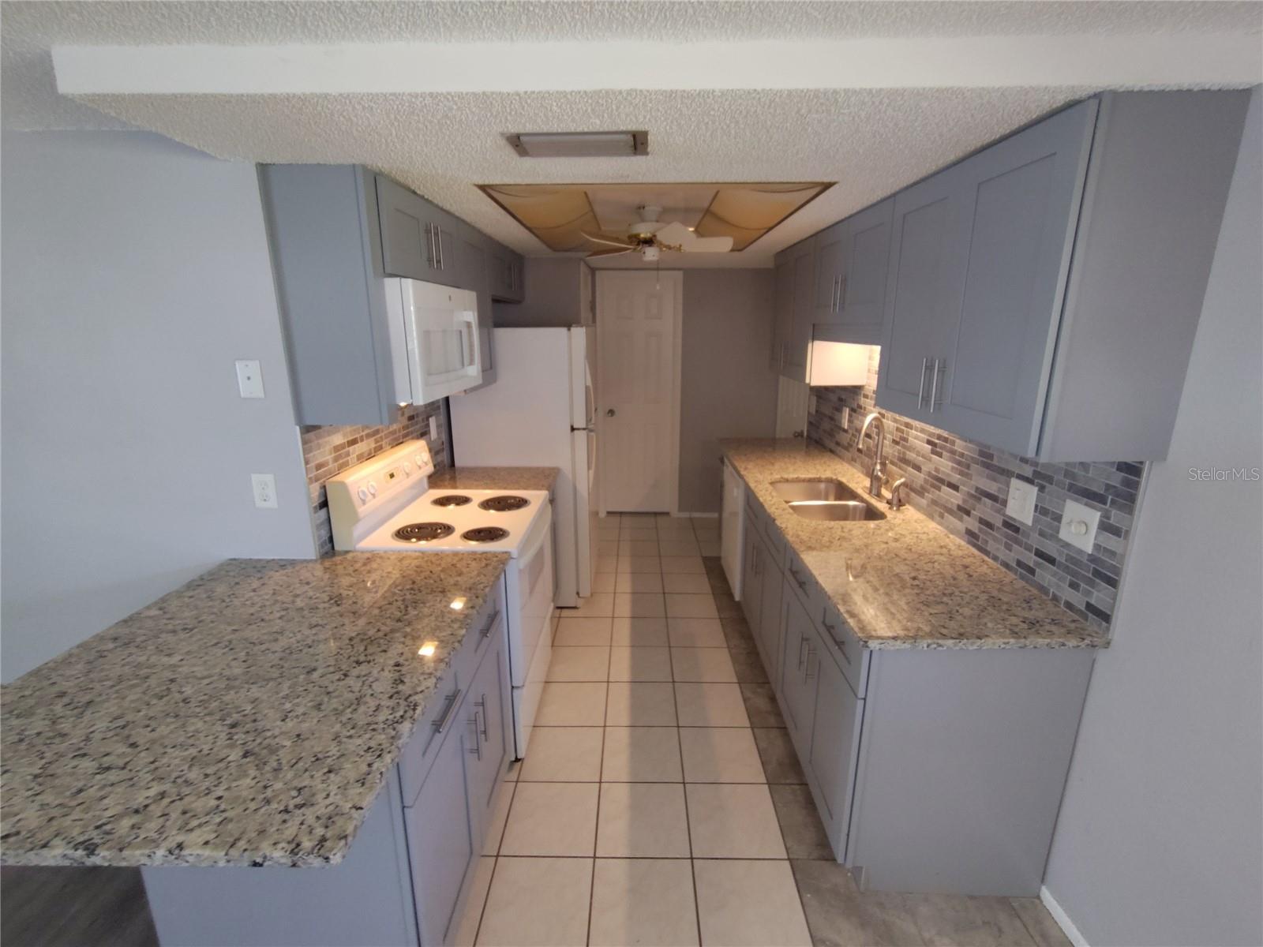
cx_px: 632
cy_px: 474
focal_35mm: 16
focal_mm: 1.66
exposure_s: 1/30
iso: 375
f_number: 2.2
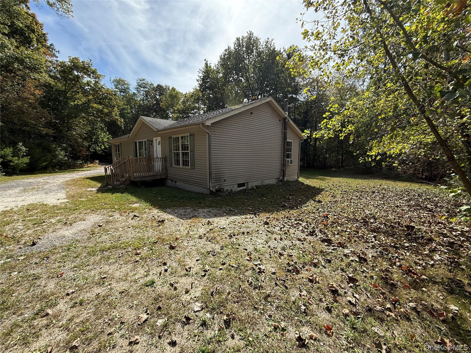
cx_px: 236
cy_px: 176
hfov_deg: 102.1
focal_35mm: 14
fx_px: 190
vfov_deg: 85.7
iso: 50
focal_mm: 2.22
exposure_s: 1/709
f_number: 2.2
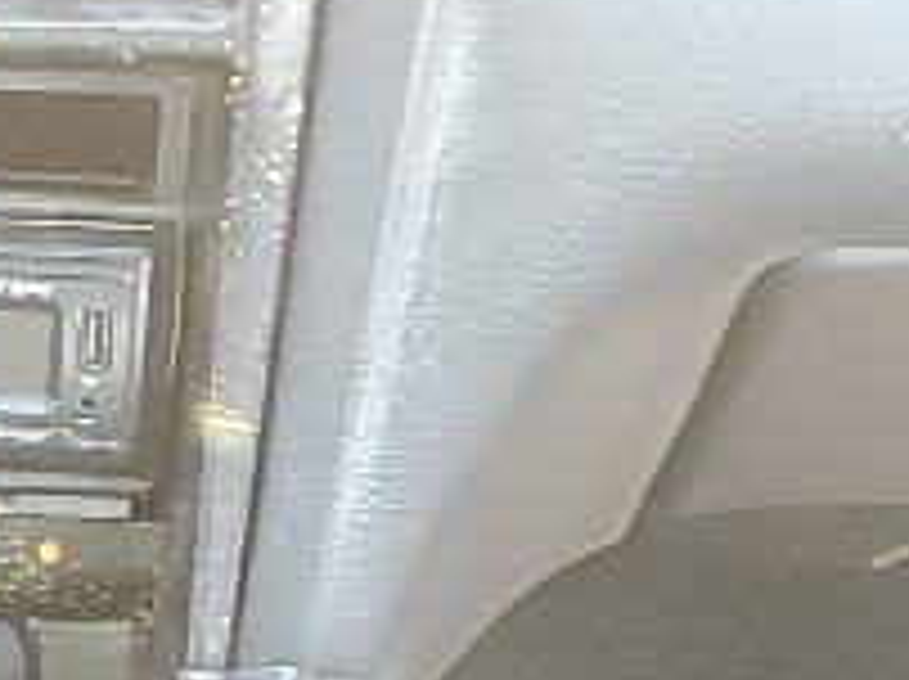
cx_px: -711
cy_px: 1121
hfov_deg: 9.2
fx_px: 5403
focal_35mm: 206
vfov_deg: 7.0
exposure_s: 1/60.2
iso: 79
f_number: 1.5
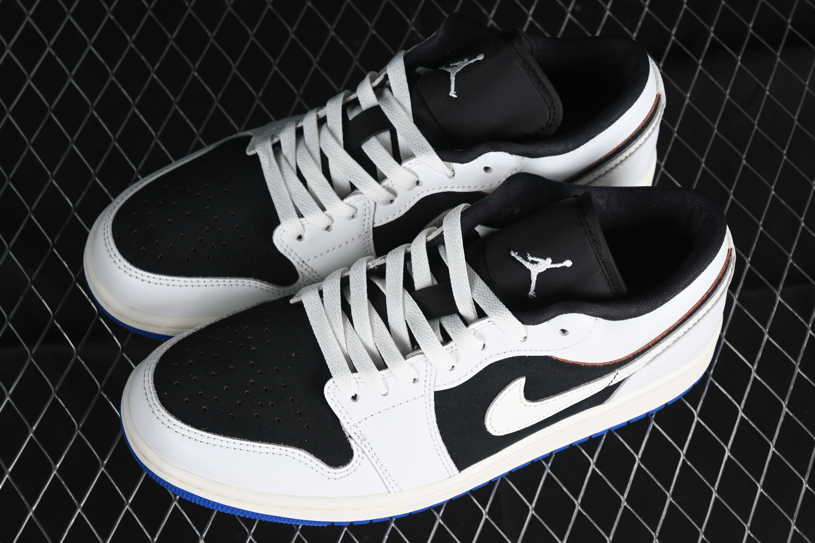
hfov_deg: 27.0
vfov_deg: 18.2
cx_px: 408
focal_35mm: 75
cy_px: 272
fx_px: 1698
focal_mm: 50
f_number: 7.1
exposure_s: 1/60
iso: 160
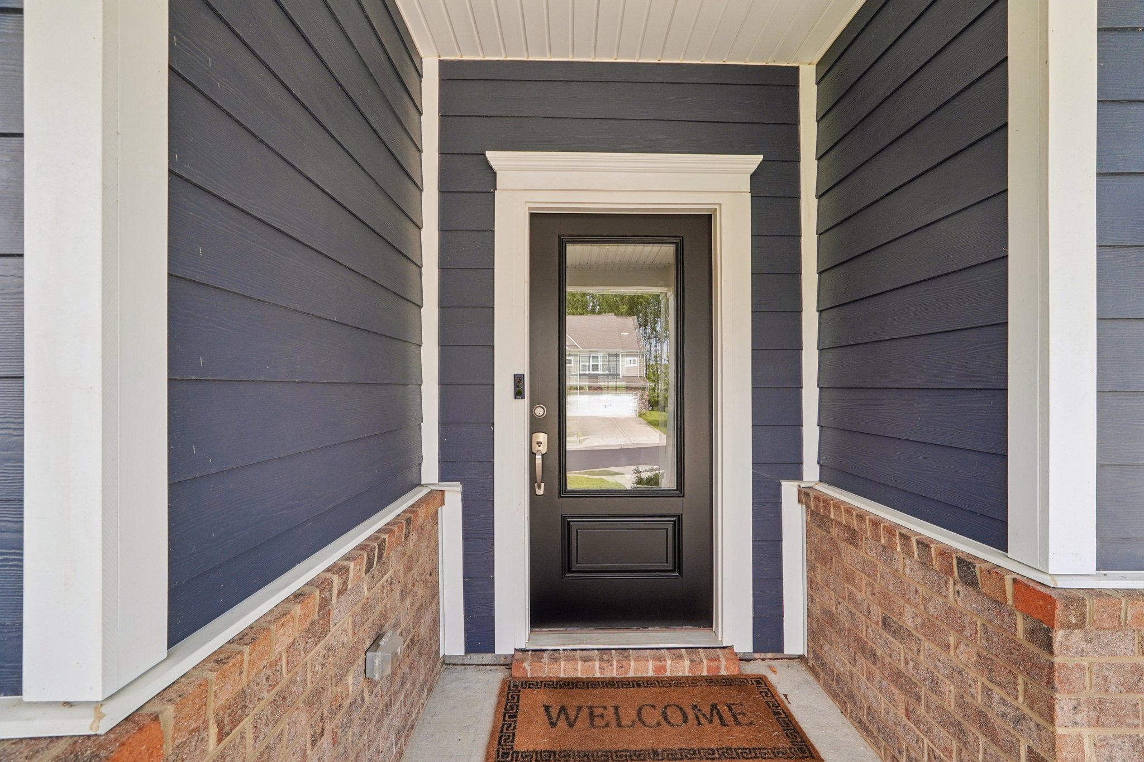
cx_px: 572
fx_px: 477
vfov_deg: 77.3
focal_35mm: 15
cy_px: 381
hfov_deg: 100.4
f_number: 8
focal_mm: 10
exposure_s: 1/30
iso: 250
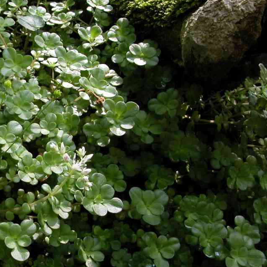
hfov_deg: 26.4
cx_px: 7
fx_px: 541
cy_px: 165
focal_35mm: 62
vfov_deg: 27.6
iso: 100
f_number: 6.3
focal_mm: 8.9
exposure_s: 1/14.1
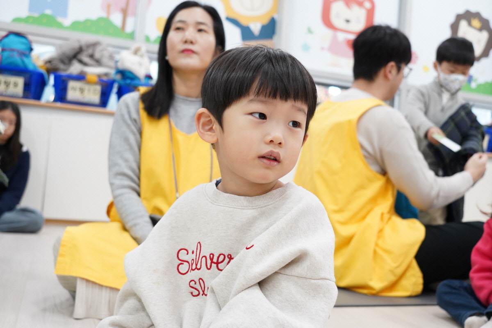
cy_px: 164
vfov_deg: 31.9
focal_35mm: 42
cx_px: 246
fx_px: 574
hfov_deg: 46.4
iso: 2500
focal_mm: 42
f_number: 5.6
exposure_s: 1/80
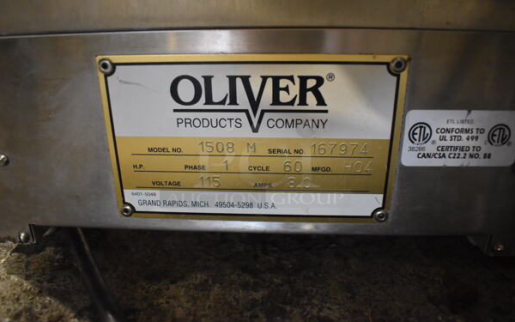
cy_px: 162
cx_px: 256
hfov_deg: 66.5
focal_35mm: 28
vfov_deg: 44.5
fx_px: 393
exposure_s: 1/60
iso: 3200
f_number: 4
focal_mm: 18
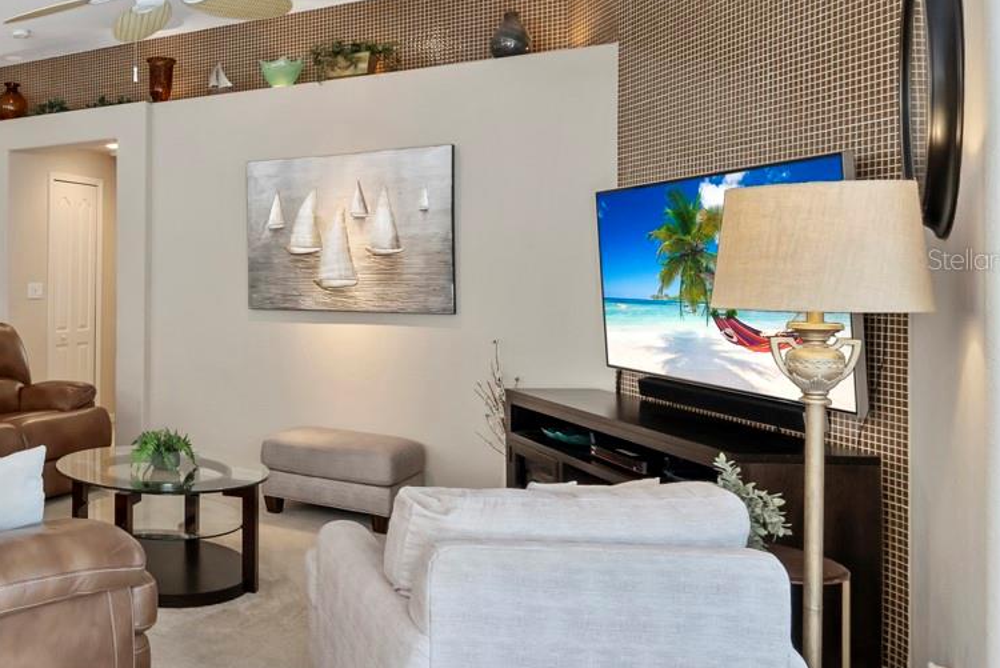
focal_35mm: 32
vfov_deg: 40.9
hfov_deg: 50.2
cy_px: 259
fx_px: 889
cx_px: 53
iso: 100
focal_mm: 16
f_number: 9
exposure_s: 1/1.67
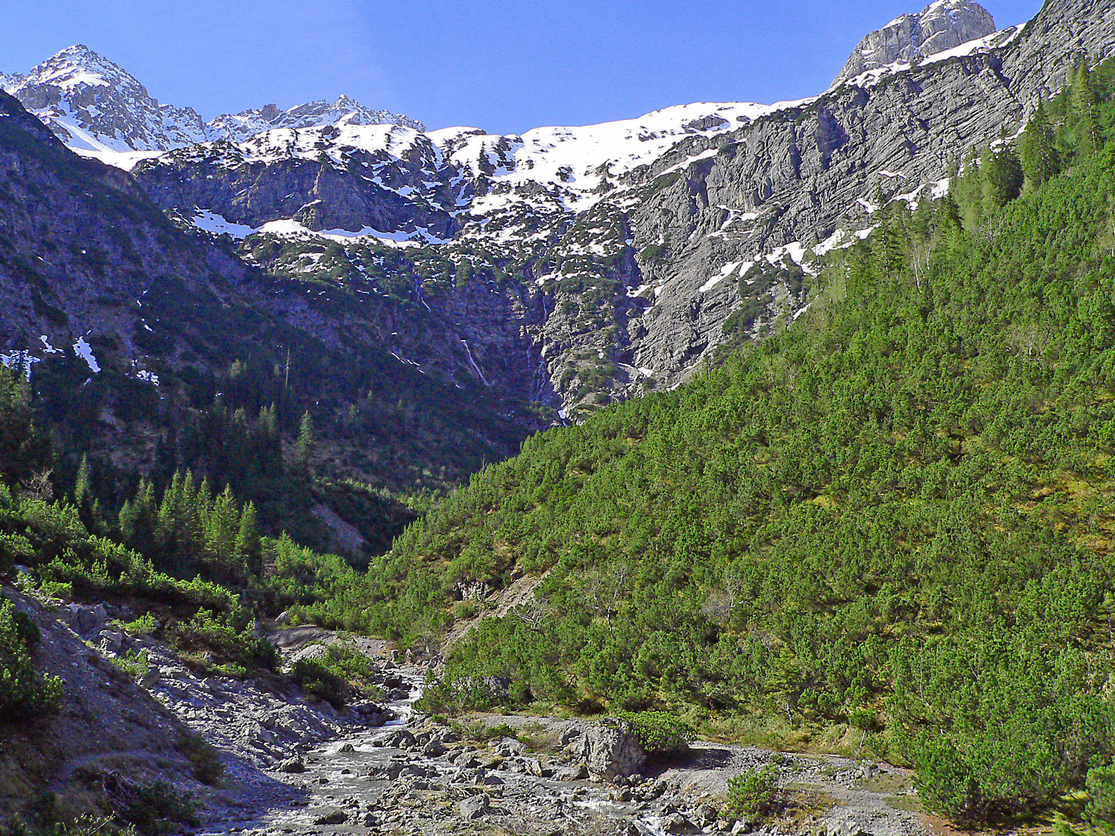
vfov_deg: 39.7
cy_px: 418
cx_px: 558
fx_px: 1160
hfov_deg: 51.4
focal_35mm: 36
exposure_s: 1/500
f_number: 4.6
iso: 100
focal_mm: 6
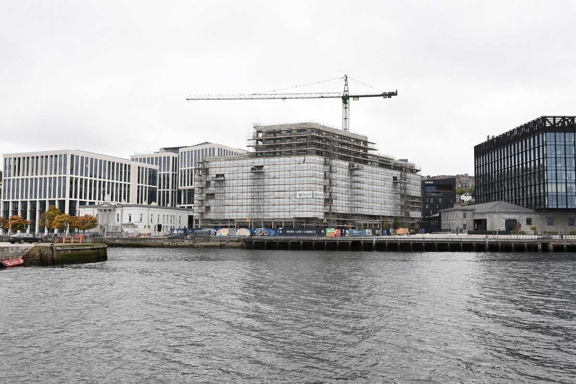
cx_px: 288
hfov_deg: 54.4
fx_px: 560
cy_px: 192
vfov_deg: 37.9
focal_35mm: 35
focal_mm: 35
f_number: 8
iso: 1000
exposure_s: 1/160
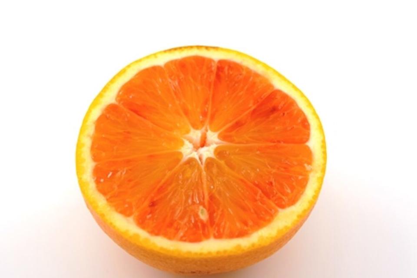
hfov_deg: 35.1
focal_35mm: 57
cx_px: 208
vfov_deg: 23.8
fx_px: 660
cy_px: 139
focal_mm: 38
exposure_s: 1/125
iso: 400
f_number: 8
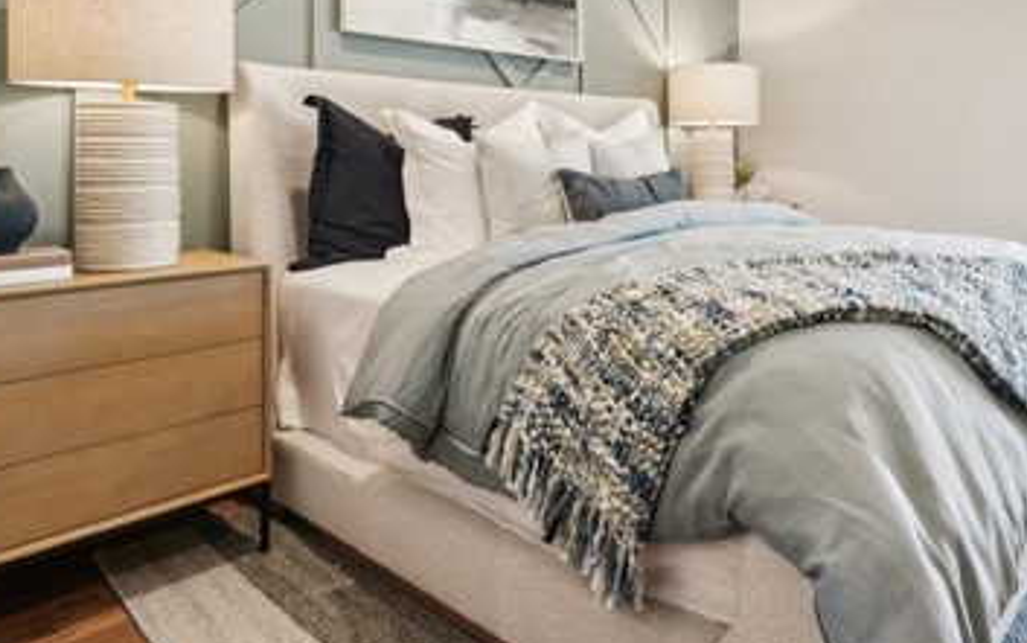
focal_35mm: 24
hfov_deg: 73.2
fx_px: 672
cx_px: 658
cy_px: 140
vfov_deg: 48.6
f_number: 9
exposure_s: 1/13
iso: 400
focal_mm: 13
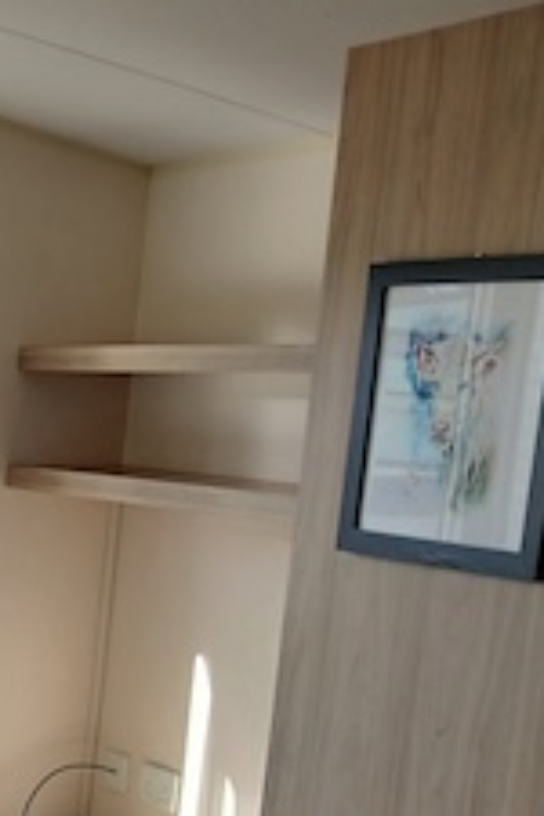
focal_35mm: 87
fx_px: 1972
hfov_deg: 12.5
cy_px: 743
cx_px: -734
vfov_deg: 22.8
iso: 25
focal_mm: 3.98
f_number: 1.8
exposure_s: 1/100
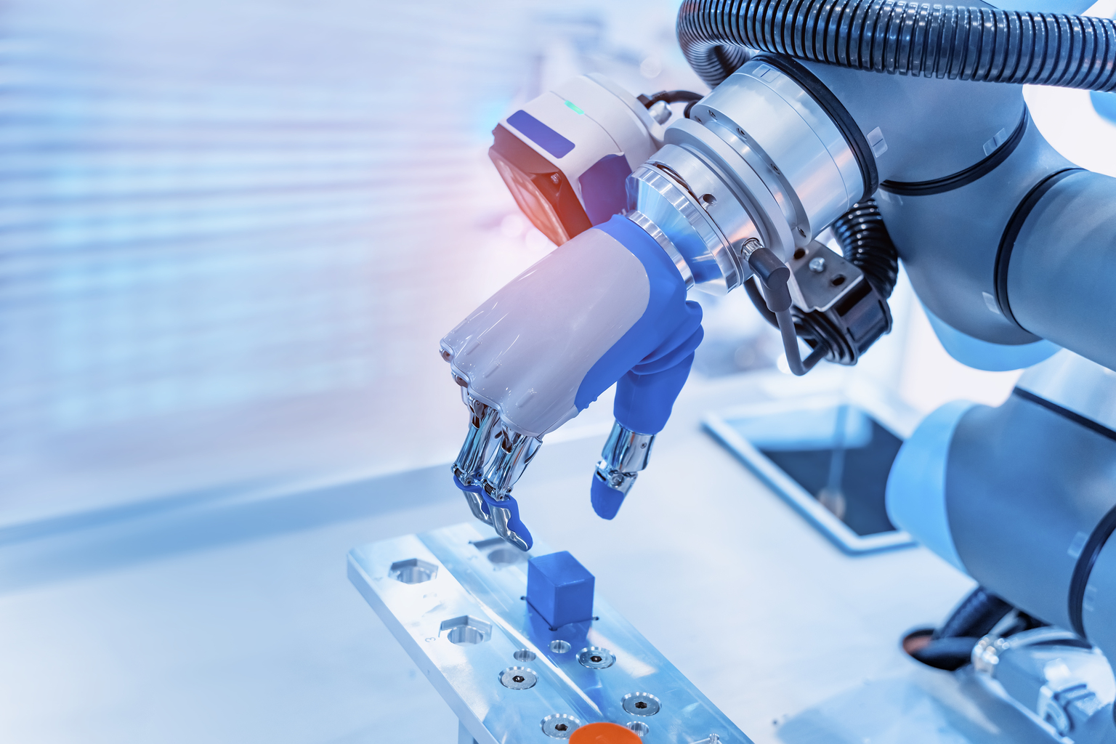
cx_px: 558
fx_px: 1240
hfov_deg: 48.5
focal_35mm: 40
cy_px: 372
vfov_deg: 33.4
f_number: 4
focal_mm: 40
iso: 1600
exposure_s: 1/320
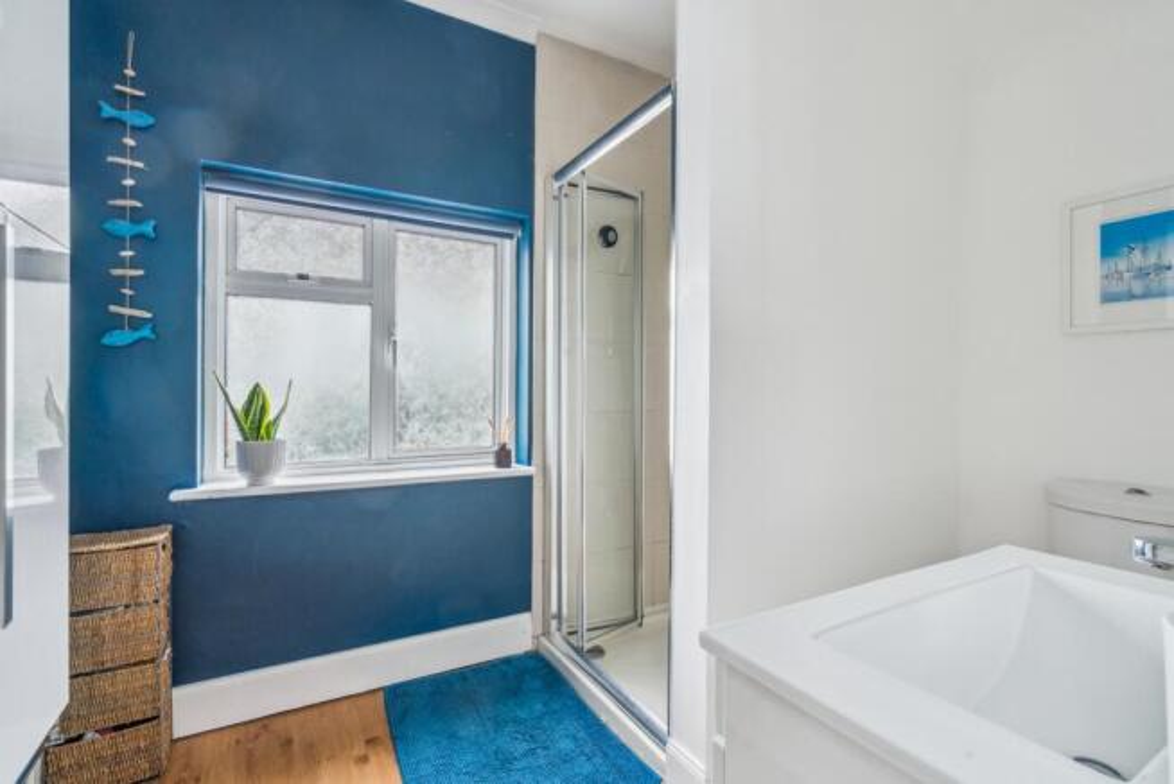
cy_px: 392
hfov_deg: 96.7
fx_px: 522
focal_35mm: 16
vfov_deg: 73.8
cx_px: 587
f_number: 11
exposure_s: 1/15
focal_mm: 16
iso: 640
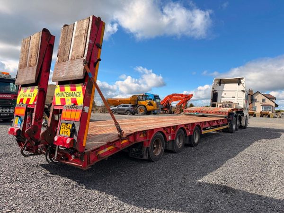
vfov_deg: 56.8
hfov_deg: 71.6
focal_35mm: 24
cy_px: 106
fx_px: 197
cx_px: 142
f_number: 1.78
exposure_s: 1/3279
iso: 100
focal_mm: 6.76
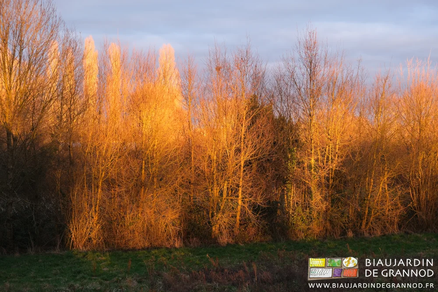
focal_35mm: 83
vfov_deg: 16.5
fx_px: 1010
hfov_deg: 24.5
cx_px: 219
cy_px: 146
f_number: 4
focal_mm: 55
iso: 400
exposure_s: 1/60
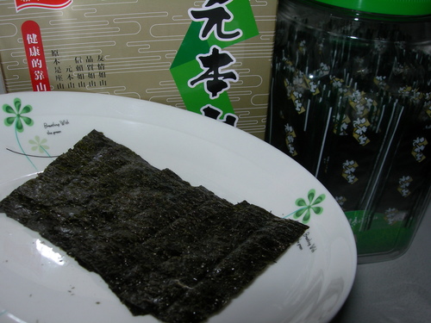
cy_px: 162
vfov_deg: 37.7
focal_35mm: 38
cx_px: 216
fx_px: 473
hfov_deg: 49.0
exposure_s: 1/60.1
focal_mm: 7.8
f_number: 4.8
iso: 50
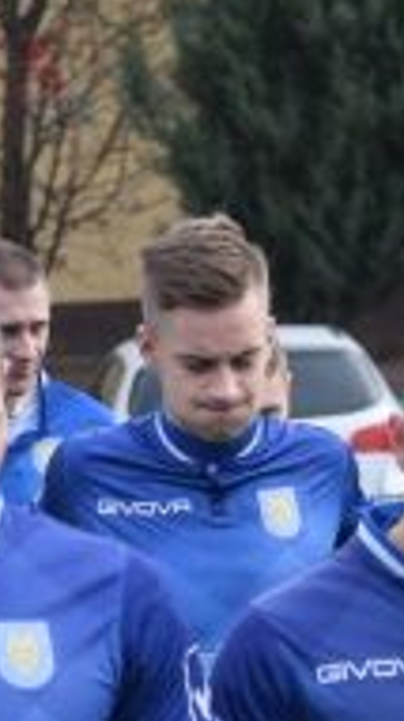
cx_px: -159
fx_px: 8649
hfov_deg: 2.7
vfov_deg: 4.8
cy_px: 976
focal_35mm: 453
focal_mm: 55
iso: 640
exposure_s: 1/1000
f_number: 4
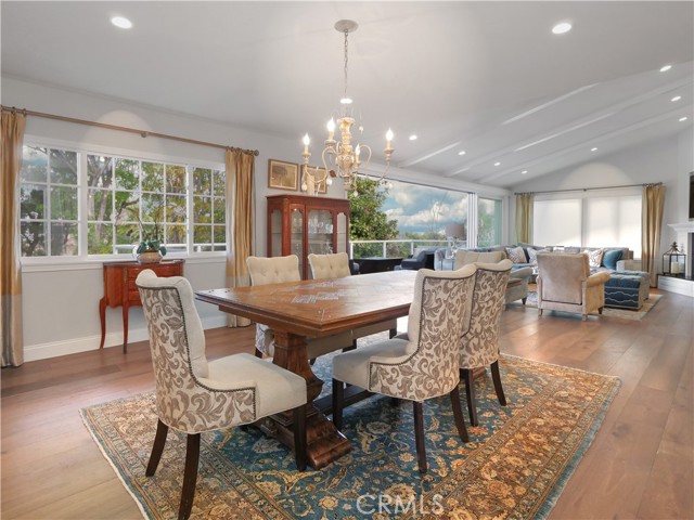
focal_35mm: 18
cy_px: 260
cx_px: 347
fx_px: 361
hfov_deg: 87.8
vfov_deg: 71.6
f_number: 5.6
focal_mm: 9
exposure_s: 1/60
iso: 1600
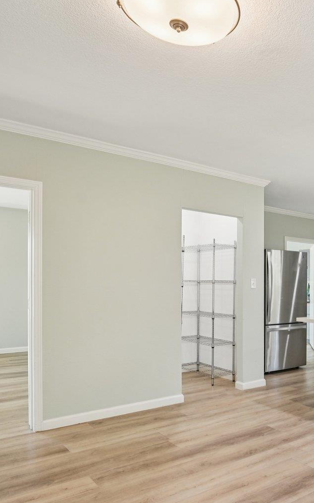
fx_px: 397
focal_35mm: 29
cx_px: 302
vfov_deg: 64.3
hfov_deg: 39.0
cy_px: 290
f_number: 8
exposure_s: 1/25
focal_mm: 14
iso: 400
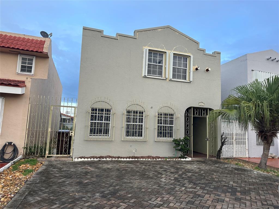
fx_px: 193
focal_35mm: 24
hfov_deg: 71.6
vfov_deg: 56.8
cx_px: 140
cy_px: 104
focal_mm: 6.86
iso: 80
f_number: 1.78
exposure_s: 1/477
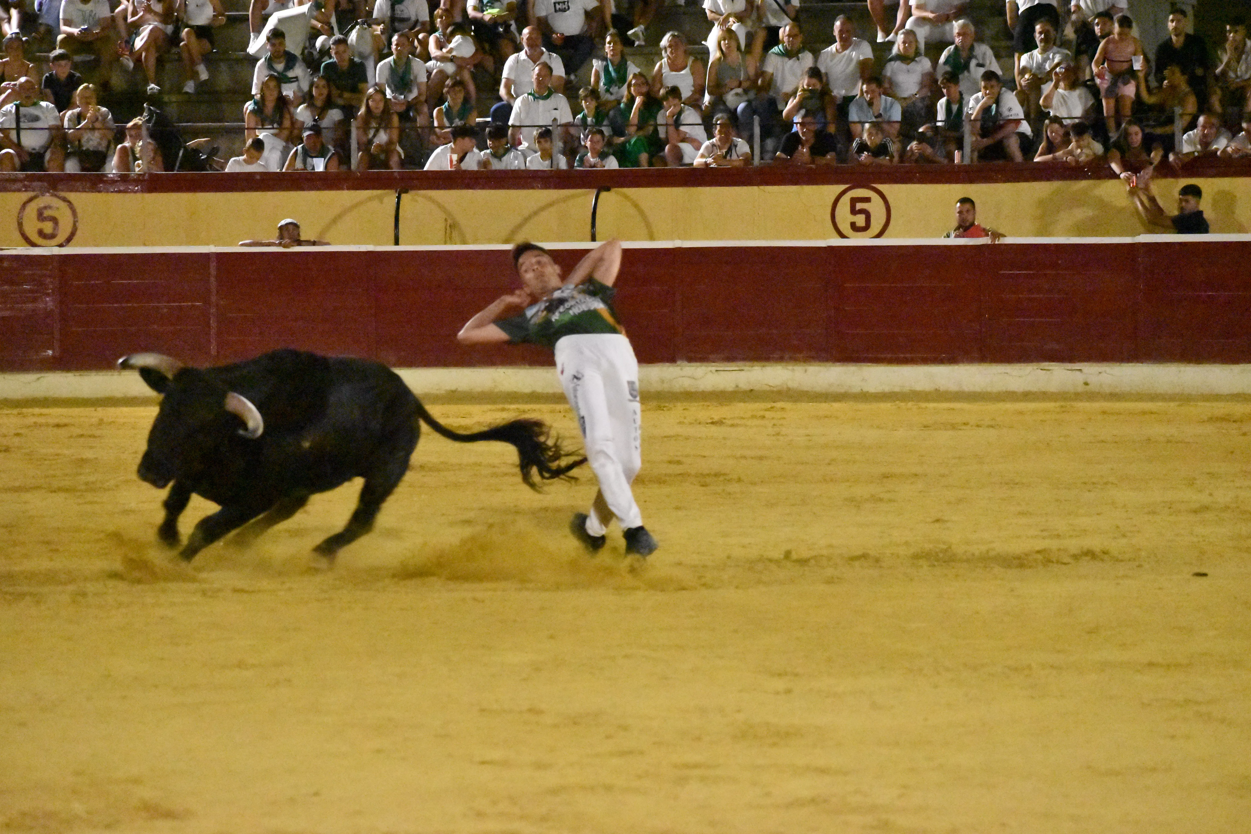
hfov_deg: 13.9
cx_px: 621
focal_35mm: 148
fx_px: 5143
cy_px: 419
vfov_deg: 9.3
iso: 25600
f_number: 5
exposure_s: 1/400
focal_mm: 98
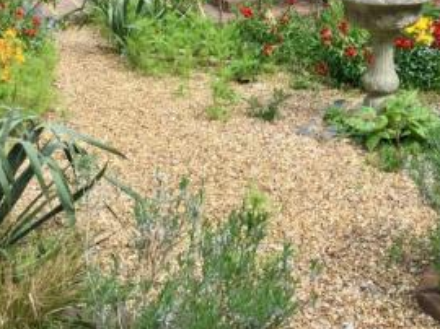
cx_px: 289
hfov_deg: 28.8
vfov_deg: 21.3
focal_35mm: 67
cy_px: 20
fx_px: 851
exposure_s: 1/407
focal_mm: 3.3
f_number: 2.4
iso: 25
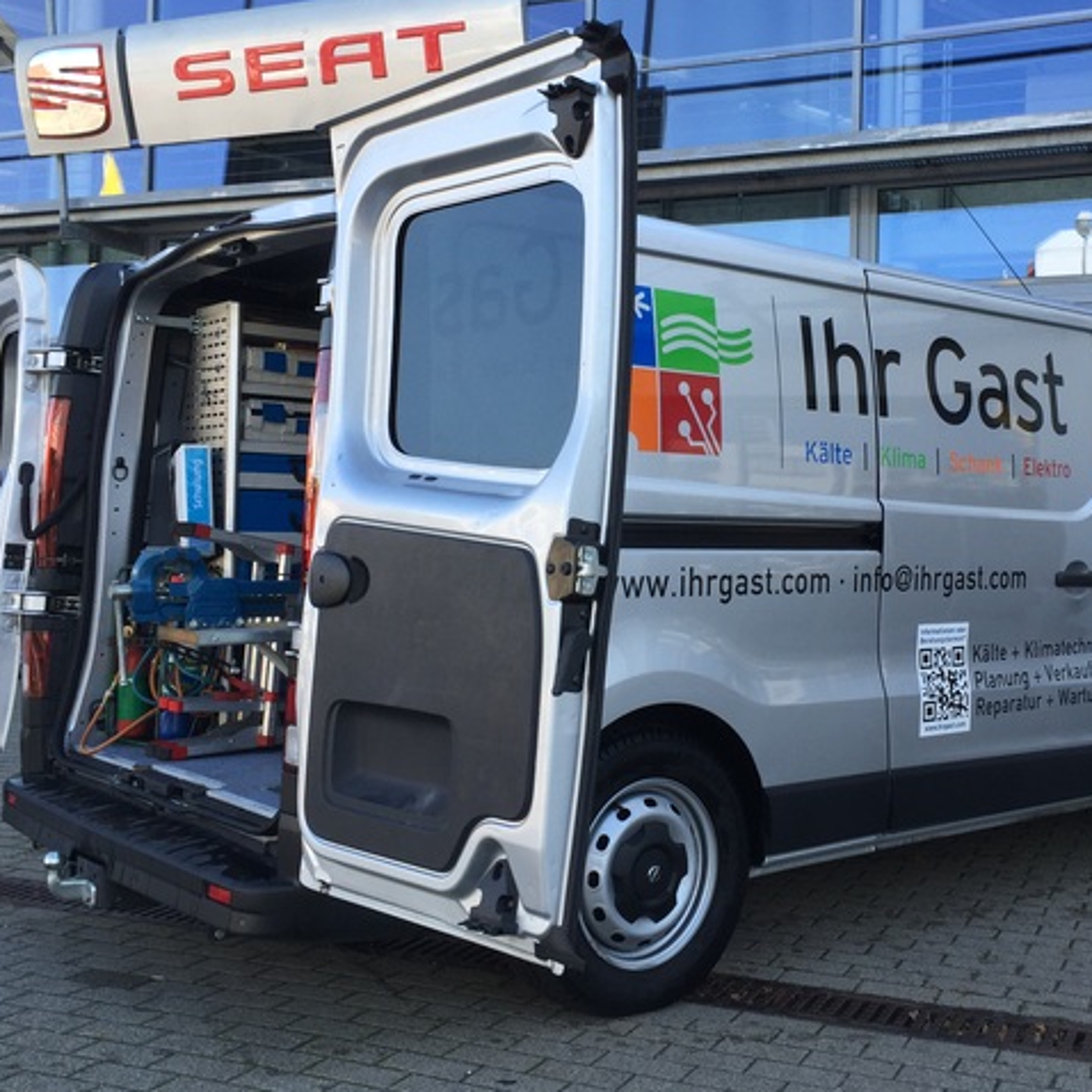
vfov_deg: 42.8
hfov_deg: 42.6
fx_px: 1392
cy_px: 507
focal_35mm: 39
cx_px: 672
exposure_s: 1/293
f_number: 2.2
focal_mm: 4.15
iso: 32
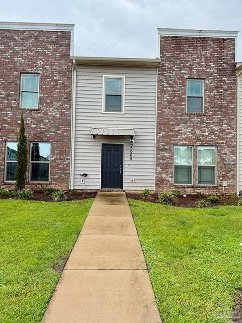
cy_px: 157
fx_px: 233
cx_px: 119
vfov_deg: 69.4
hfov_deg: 54.9
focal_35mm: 25
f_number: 1.78
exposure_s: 1/1653
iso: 100
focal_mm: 6.76
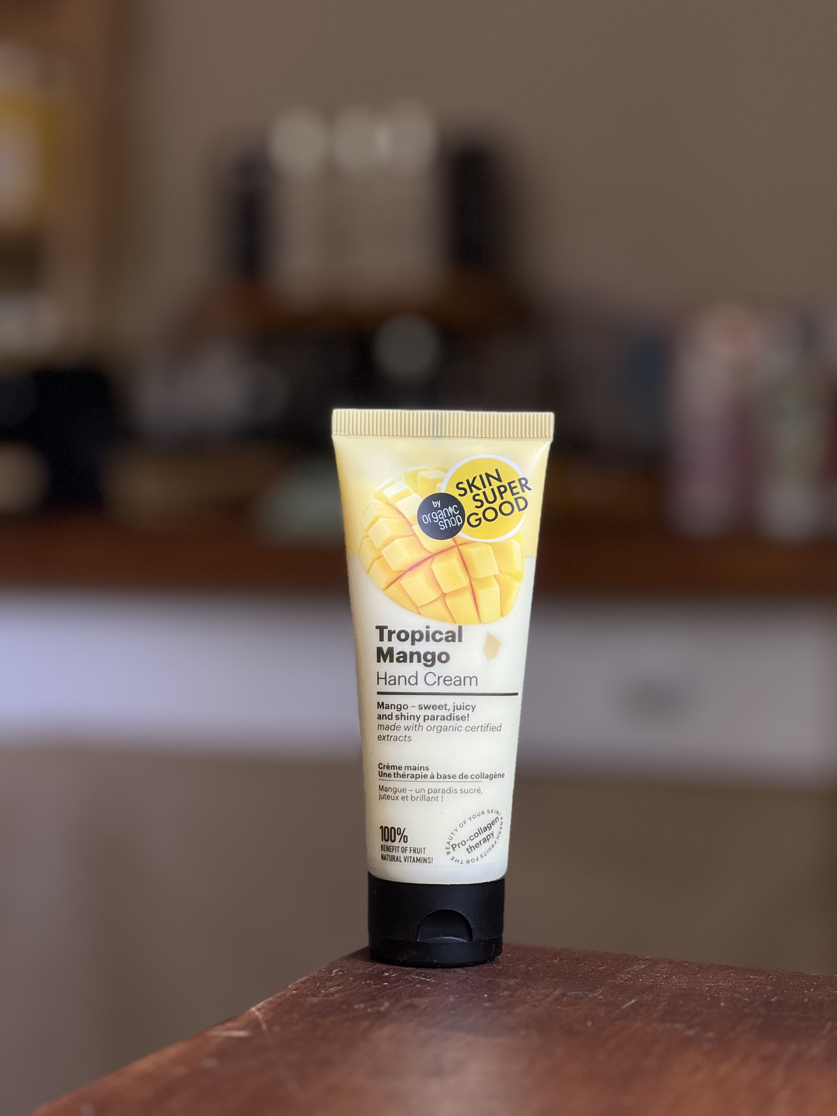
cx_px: 418
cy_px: 558
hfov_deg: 19.1
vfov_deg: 25.3
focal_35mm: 77
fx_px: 2482
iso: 125
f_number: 2.8
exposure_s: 1/50
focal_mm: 9
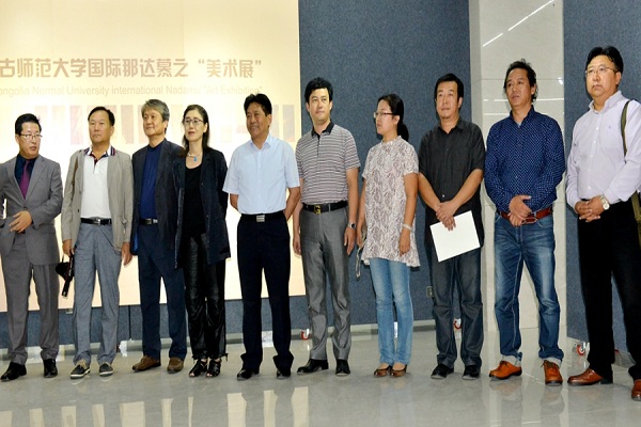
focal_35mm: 38
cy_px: 214
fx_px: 677
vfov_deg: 35.1
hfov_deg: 50.7
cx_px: 320
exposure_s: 1/160
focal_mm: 38
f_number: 7.1
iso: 4000
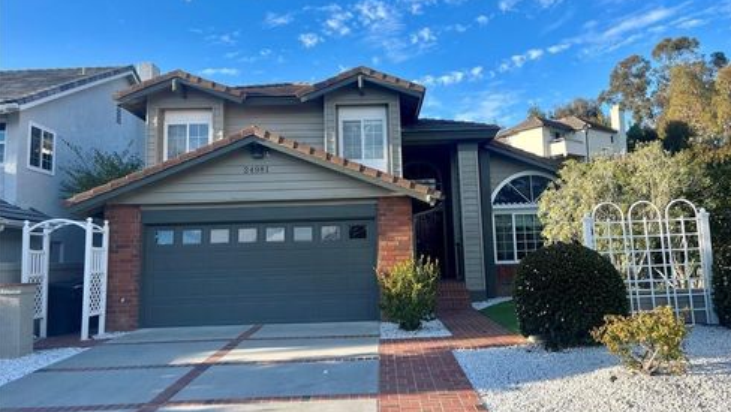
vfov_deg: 40.2
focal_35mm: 29
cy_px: 181
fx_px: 562
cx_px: 373
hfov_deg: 66.0
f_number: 1.6
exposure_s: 1/1225
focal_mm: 5.1
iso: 50
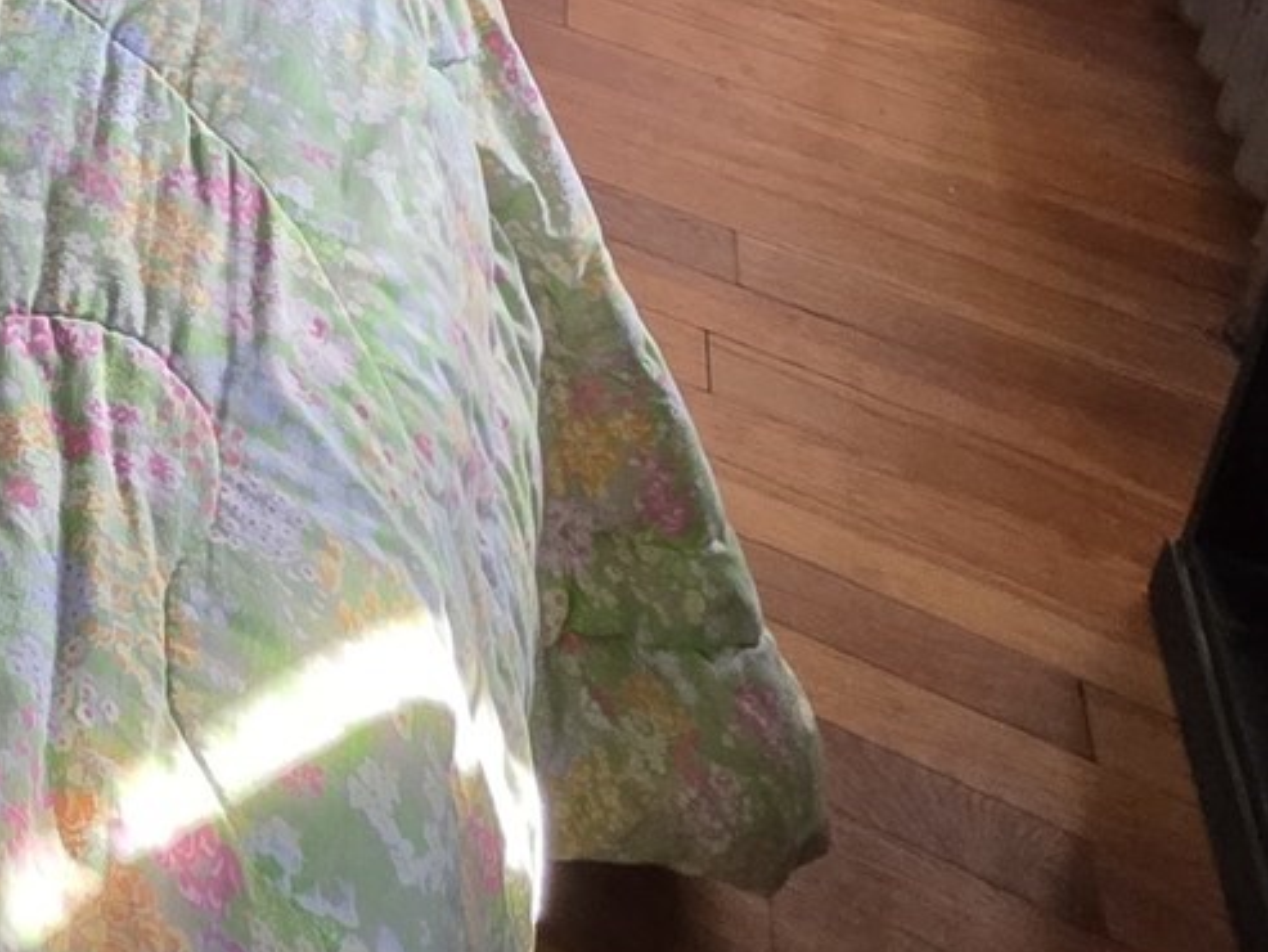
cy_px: -1014
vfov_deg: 17.7
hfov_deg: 24.2
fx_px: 1979
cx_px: -808
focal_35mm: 54
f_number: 1.9
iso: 250
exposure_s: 1/100
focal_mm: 2.2
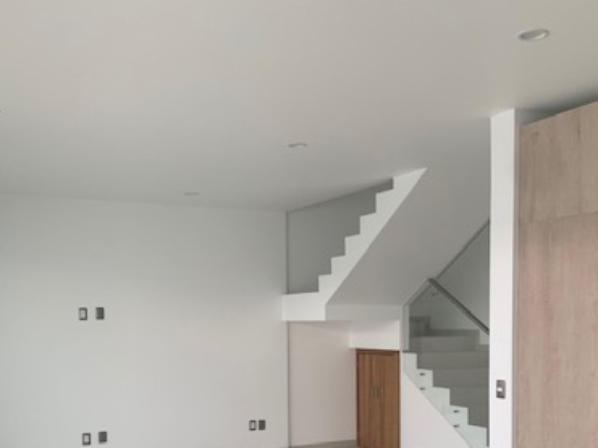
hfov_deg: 42.1
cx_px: 320
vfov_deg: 31.1
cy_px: 378
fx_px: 777
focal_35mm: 45
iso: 100
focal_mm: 4.25
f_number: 1.8
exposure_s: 1/121
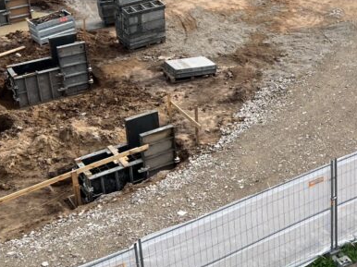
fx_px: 711
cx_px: 330
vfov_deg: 20.9
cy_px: 36
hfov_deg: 27.1
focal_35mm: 69
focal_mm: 5.7
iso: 50
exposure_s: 1/1377
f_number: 1.5
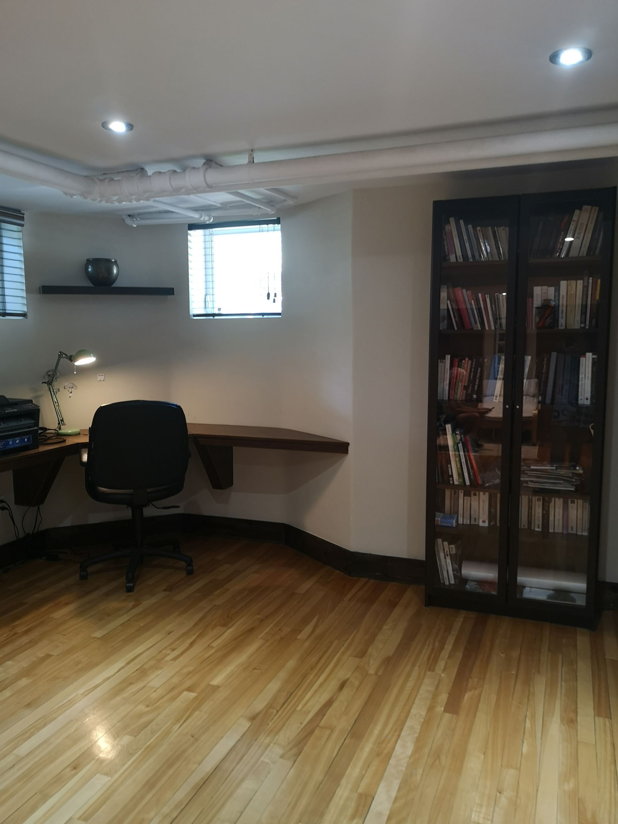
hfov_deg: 51.4
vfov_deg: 65.3
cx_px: 309
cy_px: 412
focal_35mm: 27
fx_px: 643
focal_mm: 5.58
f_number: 1.8
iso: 250
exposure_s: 1/30
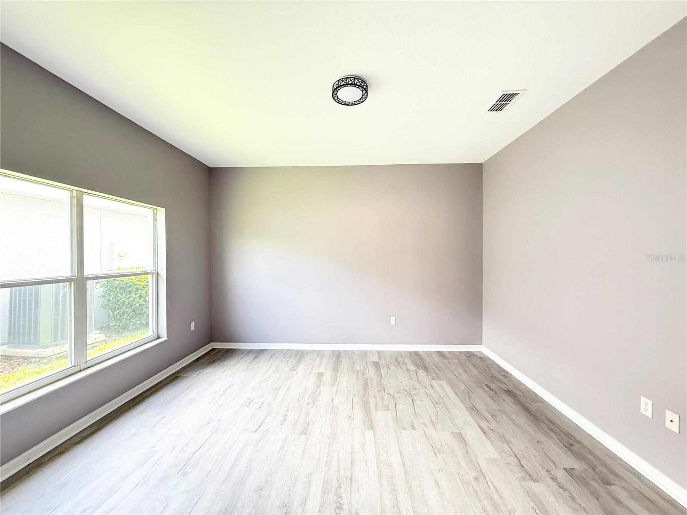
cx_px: 344
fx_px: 278
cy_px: 258
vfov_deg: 85.7
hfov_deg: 102.1
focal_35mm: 14
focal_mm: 2.22
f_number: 2.2
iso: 320
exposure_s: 1/97
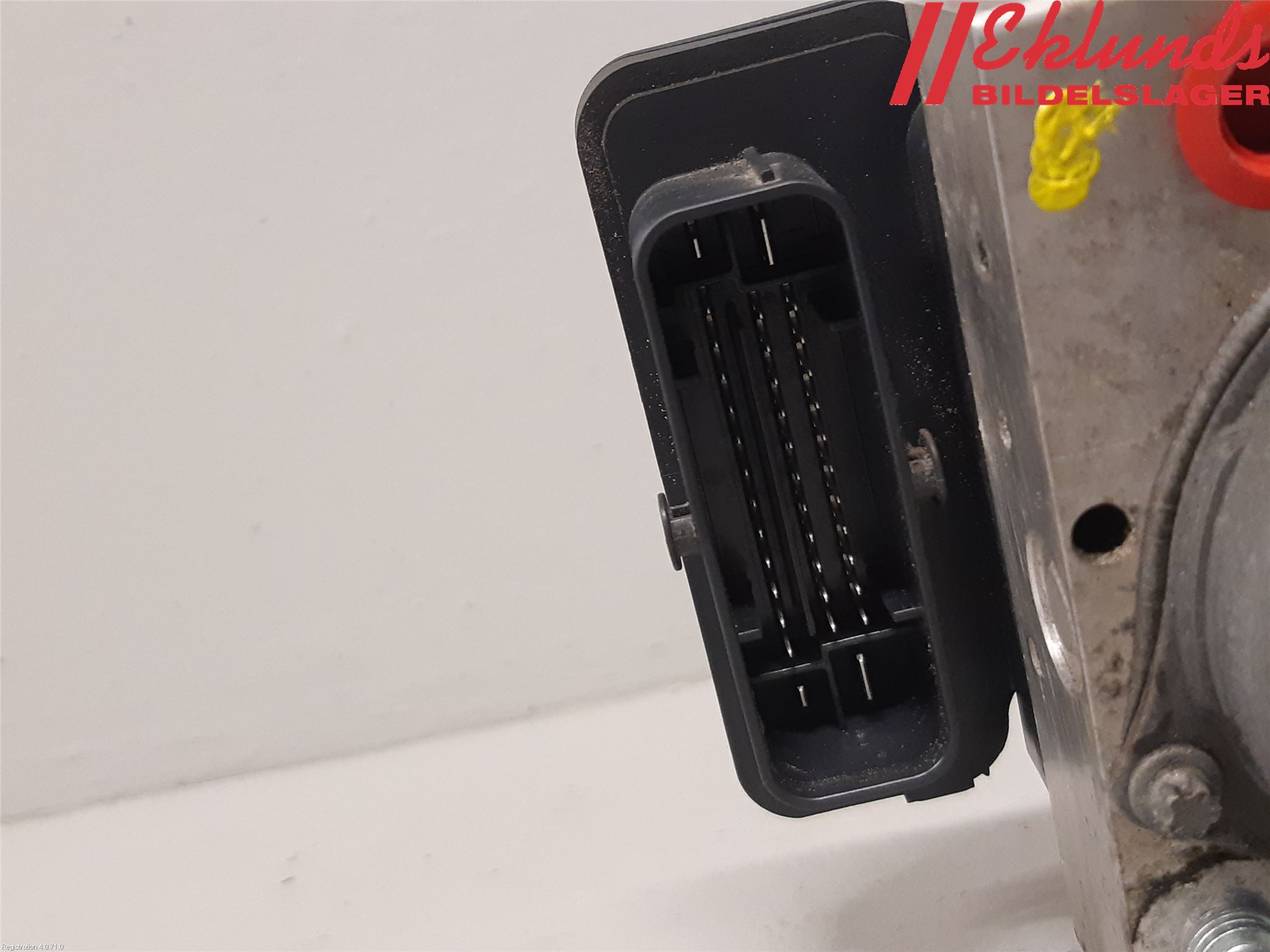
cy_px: 476
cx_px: 635
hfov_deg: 67.3
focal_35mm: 26
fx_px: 954
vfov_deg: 53.1
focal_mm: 3.93
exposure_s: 1/50
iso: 200
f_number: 1.7
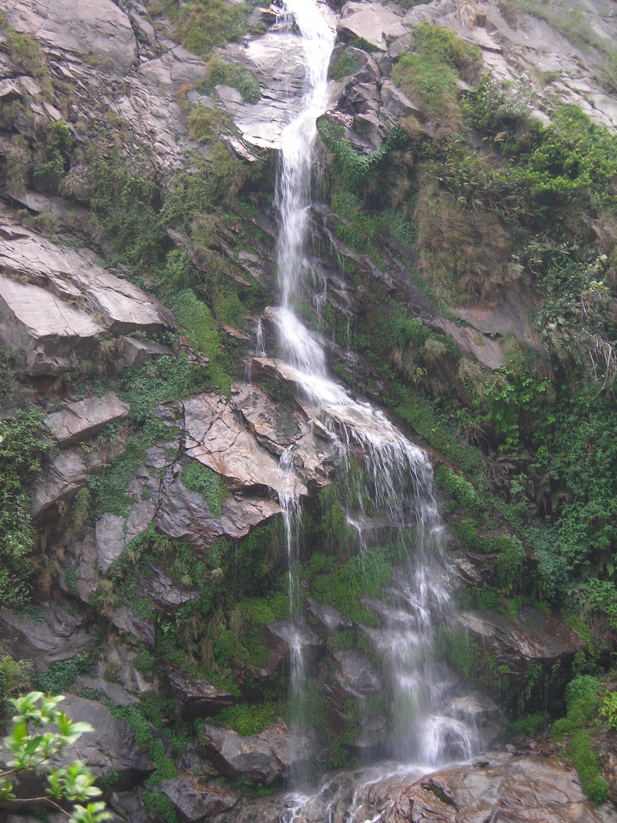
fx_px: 1830
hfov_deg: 19.1
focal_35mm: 77
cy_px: 412
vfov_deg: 25.3
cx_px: 308
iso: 50
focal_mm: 12.7
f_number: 4.2
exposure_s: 1/34.5
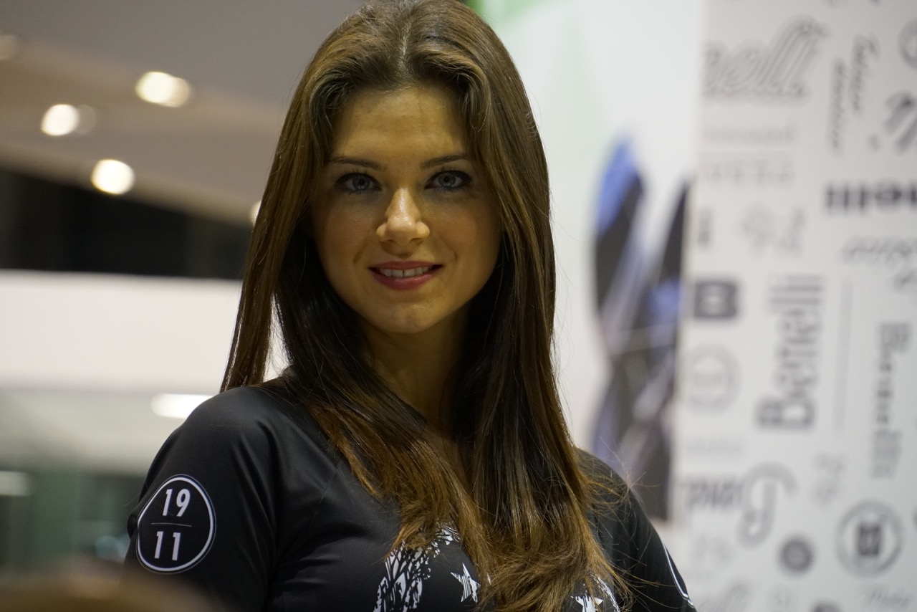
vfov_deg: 5.4
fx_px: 6446
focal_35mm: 253
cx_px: 458
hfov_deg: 8.1
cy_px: 306
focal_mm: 169
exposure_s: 1/320
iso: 2500
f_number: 6.3
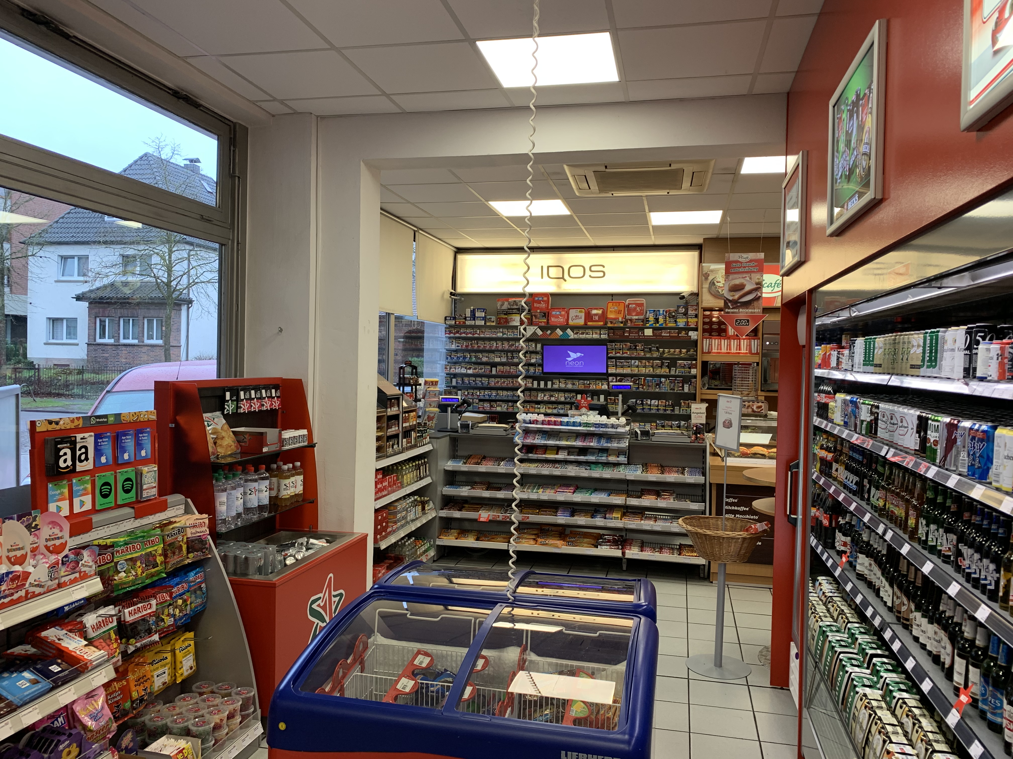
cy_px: 380
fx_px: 761
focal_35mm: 26
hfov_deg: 67.3
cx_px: 506
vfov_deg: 53.1
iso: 50
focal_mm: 4.25
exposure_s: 1/50
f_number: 1.8
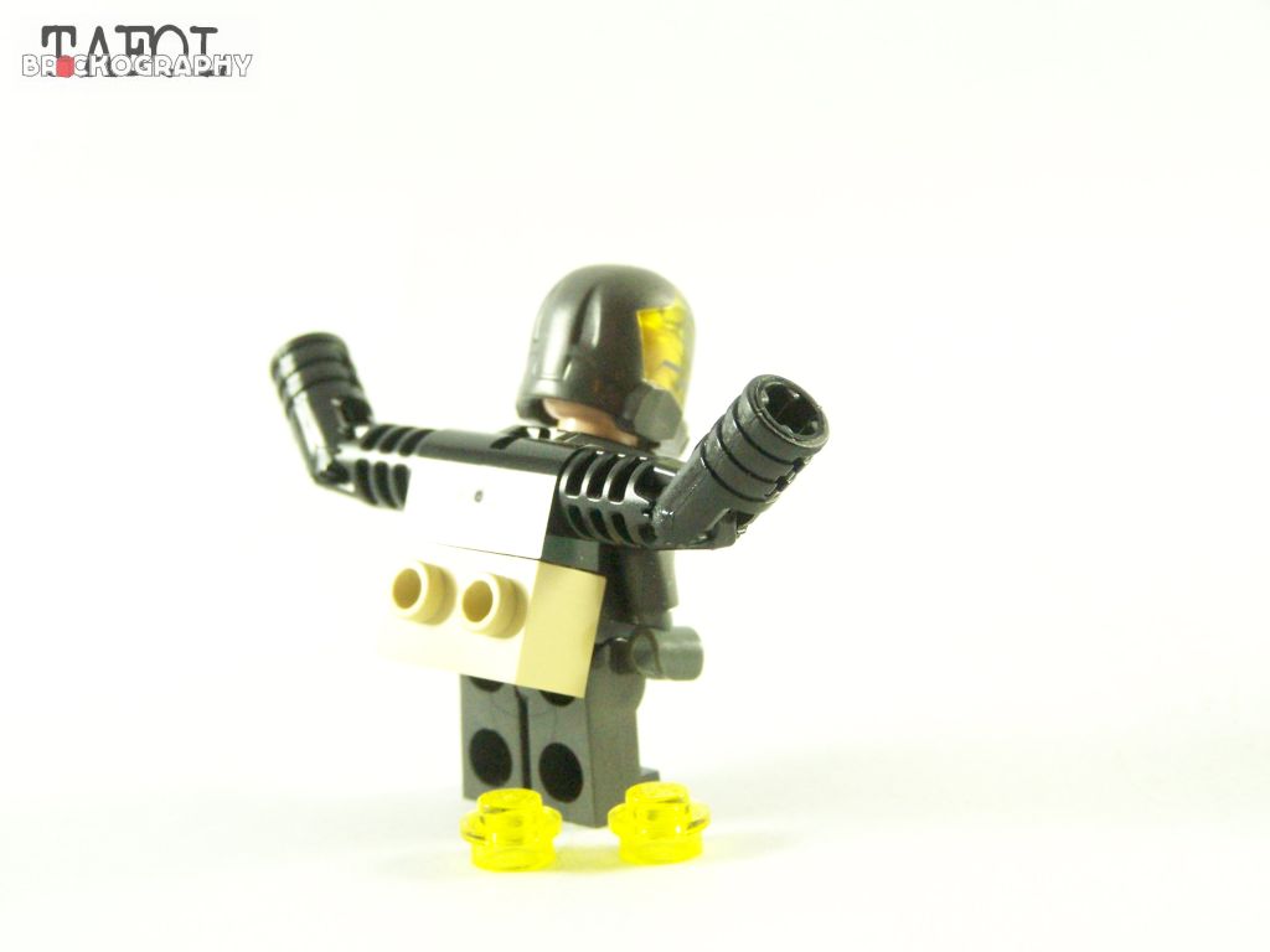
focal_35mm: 94
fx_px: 3449
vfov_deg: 15.7
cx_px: 635
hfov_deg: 20.9
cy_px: 476
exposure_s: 1/60
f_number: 3.6
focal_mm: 15.6
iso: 400
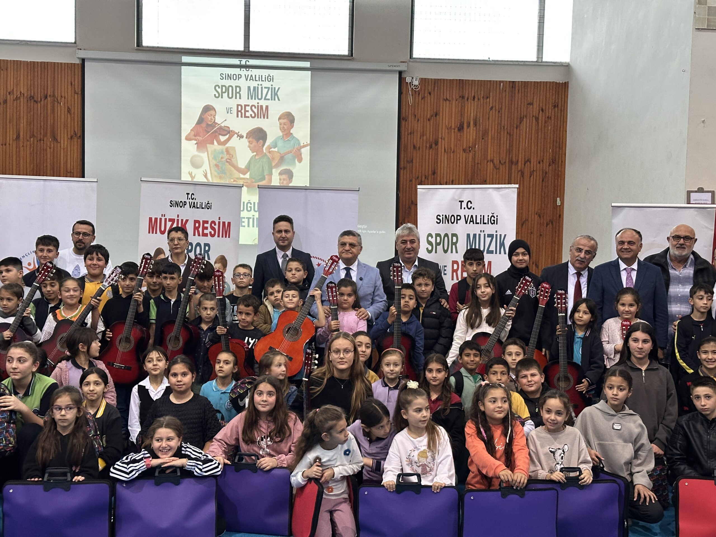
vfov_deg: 30.3
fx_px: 993
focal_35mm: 48
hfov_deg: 39.7
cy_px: 268
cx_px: 358
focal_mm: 6.86
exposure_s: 1/33
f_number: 1.78
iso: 250
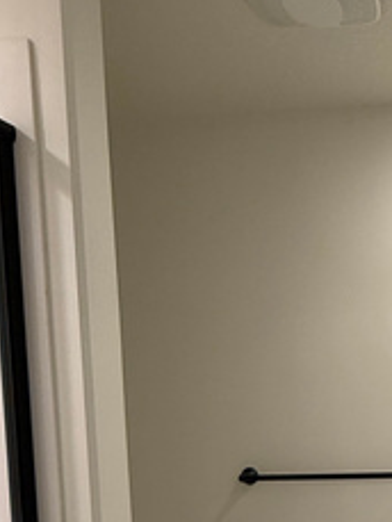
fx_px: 709
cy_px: 449
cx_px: 467
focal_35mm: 47
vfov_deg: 38.2
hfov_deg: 27.3
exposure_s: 1/120
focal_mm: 2.22
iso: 160
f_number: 2.2
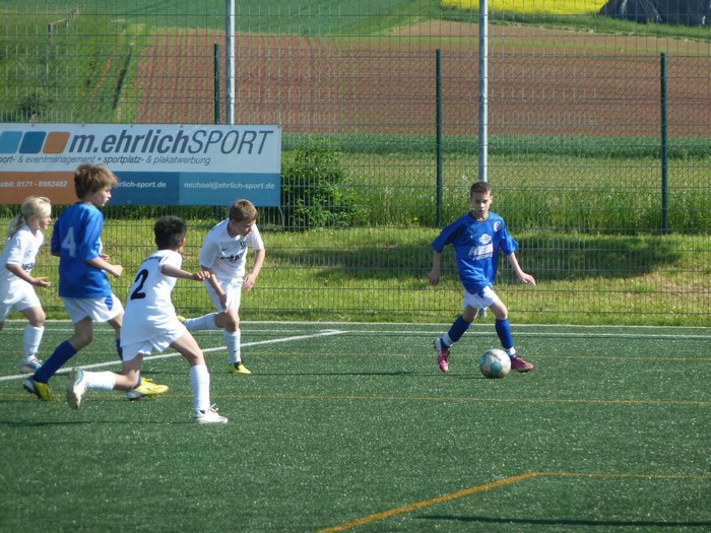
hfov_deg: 6.6
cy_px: 266
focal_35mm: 300
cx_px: 356
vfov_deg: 5.0
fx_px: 6162
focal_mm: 49.2
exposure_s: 1/500
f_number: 4.9
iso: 160
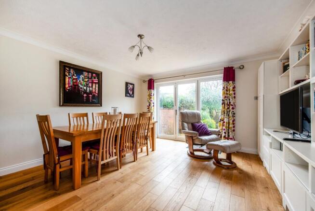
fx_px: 123
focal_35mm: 14
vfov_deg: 81.3
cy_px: 106
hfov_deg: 104.2
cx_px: 158
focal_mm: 14
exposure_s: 1/4
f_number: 7.1
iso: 400
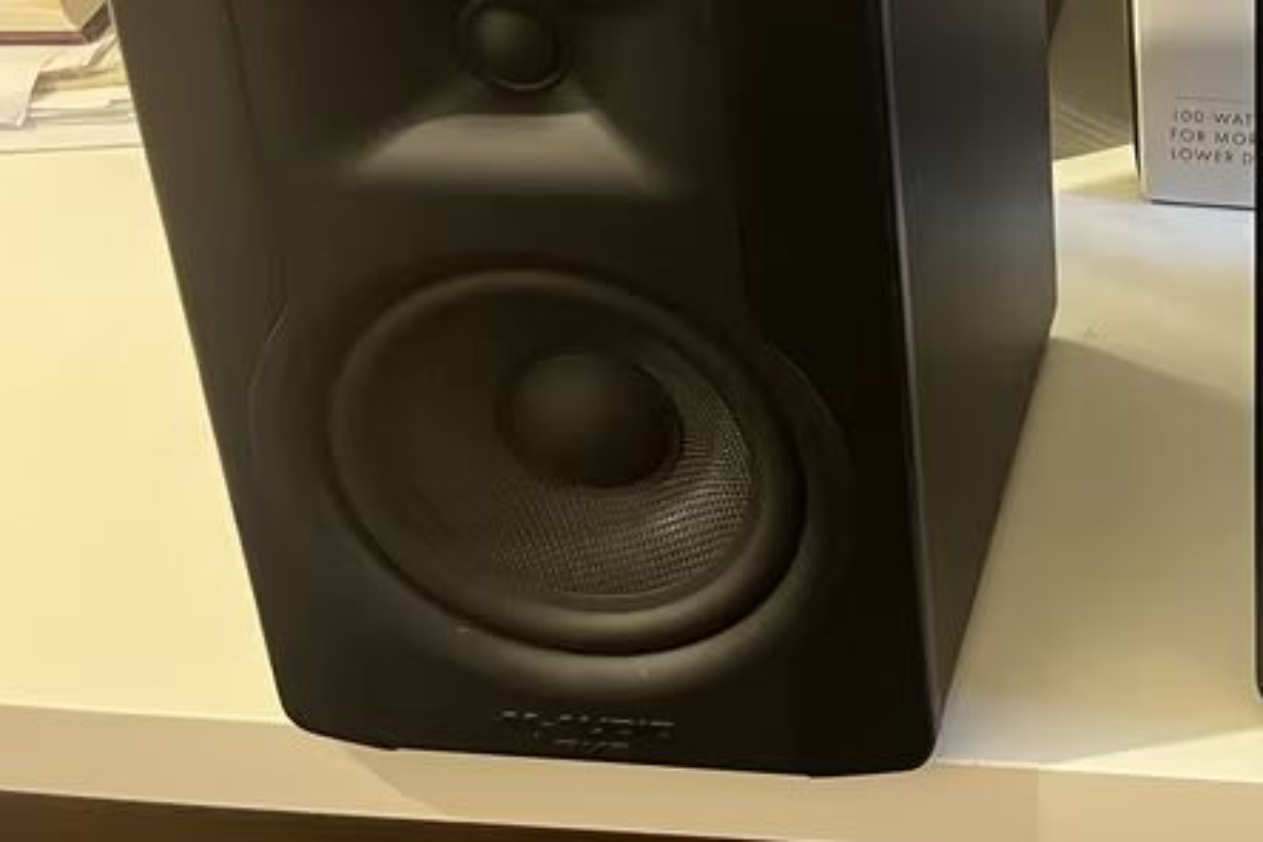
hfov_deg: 28.9
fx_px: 2280
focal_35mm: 65
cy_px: -114
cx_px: 1281
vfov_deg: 19.9
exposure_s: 1/33
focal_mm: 5.1
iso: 400
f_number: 1.6
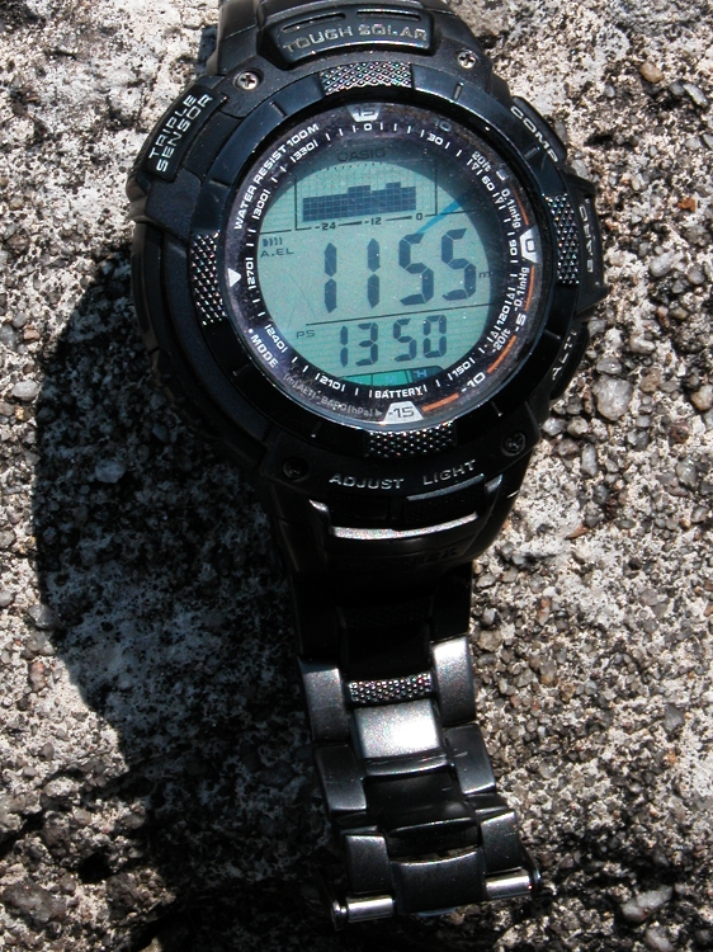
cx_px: 356
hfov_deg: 14.8
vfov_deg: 19.6
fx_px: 2748
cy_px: 476
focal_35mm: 100
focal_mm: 25.4
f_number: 5.1
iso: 100
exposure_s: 1/92.1
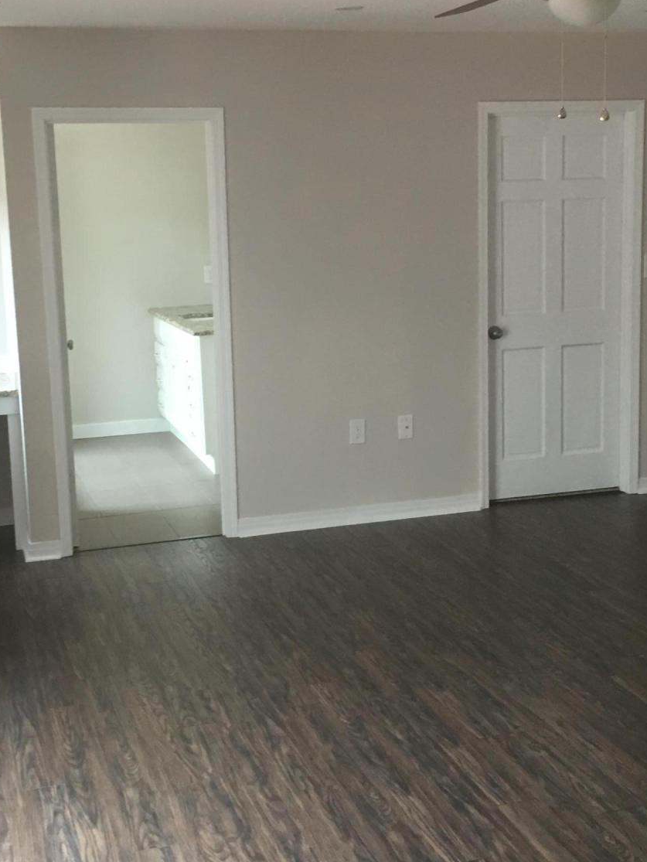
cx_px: 335
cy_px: 398
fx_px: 1295
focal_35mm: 52
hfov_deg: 28.0
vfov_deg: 36.8
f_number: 2.2
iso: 100
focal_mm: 4.15
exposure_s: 1/30
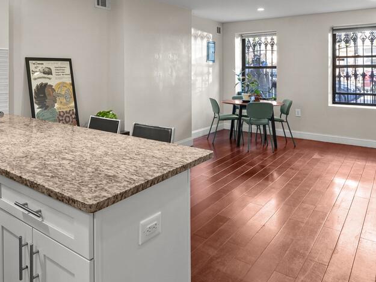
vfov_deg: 45.4
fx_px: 326
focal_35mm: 30
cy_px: 75
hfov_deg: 58.3
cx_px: 119
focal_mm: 13
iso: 320
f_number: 8
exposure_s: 1/1.25
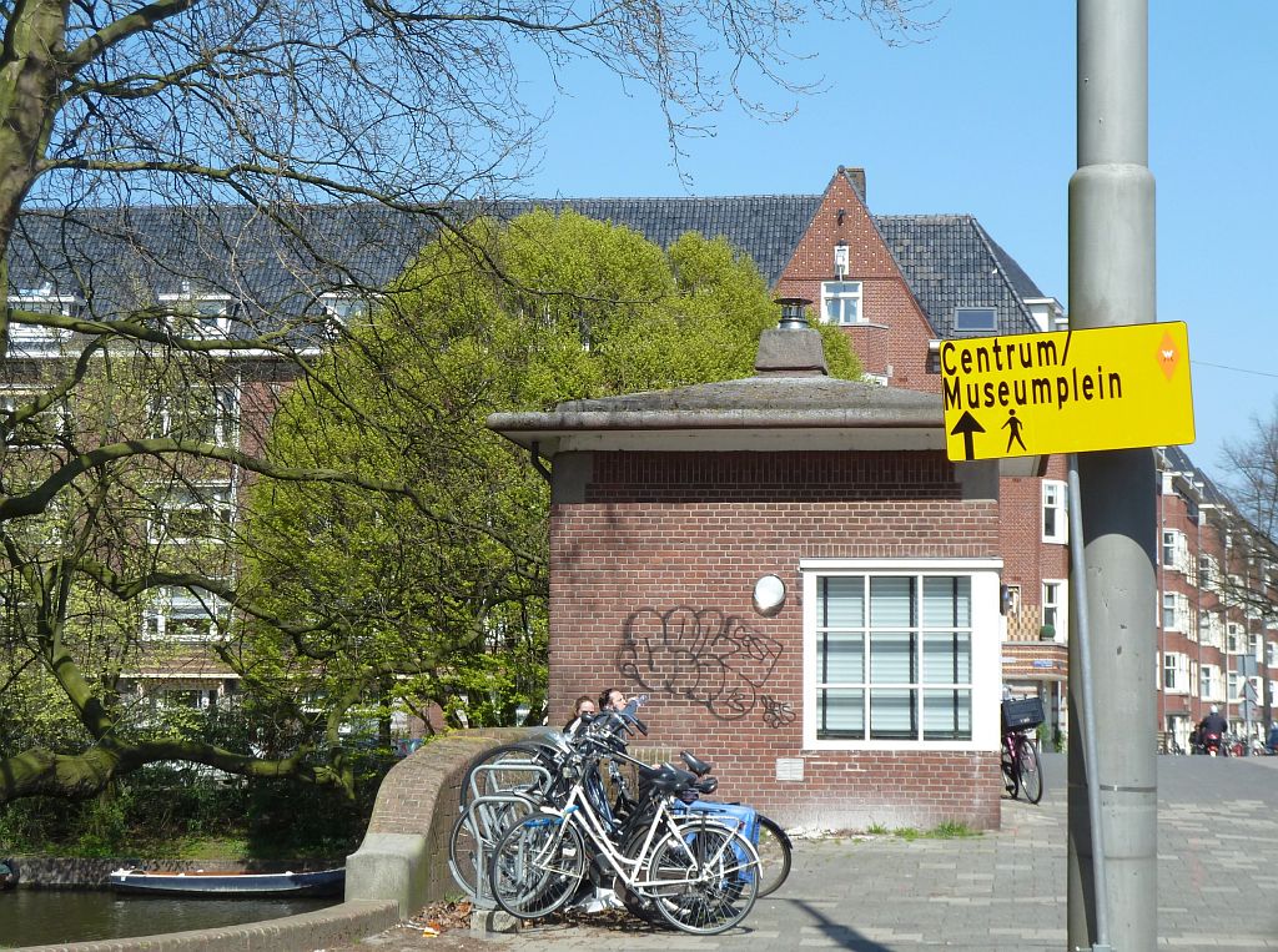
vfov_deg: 21.8
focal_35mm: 67
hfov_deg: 29.0
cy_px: 476
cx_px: 639
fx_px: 2468
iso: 80
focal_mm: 11
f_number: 4.1
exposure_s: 1/400
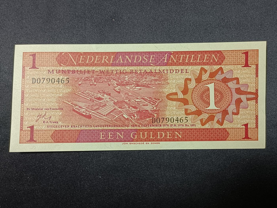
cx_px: 138
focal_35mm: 34
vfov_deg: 41.8
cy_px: 104
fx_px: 272
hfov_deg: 54.0
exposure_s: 1/33.3
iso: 1510
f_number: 1.8
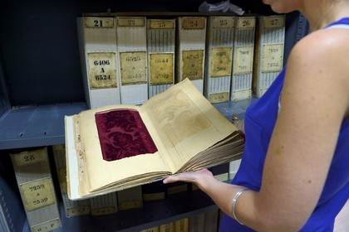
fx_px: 233
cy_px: 116
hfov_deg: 73.7
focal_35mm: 24
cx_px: 174
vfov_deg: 53.1
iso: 800
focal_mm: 24
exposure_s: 1/30
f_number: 4
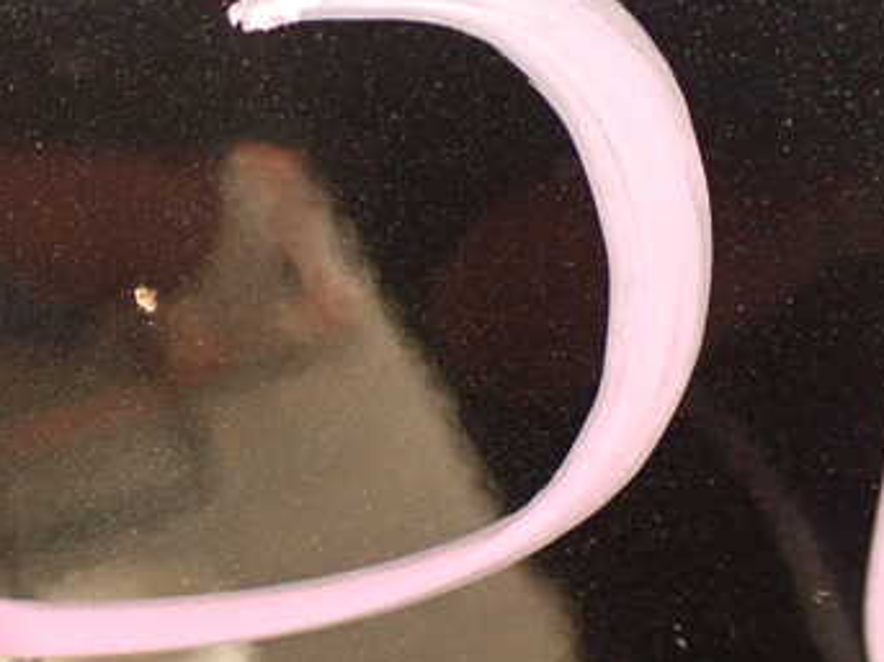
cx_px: 147
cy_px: 327
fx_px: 1430
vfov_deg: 26.1
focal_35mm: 56
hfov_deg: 33.1
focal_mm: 5.79
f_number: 2.4
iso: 800
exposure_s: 1/30
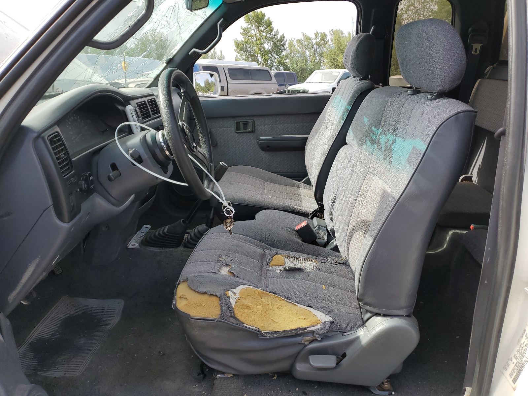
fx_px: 397
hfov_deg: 67.3
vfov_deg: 53.1
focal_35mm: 26
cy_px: 198
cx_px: 264
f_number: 1.5
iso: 50
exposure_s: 1/1000
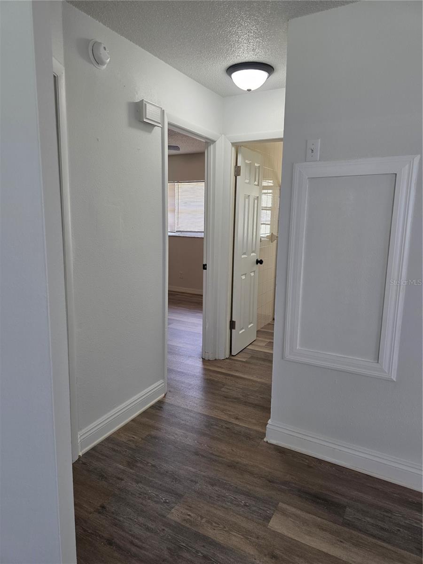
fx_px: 375
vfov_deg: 73.9
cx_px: 212
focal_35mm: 23
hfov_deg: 58.9
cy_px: 282
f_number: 1.7
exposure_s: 1/120
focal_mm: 6.3
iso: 160
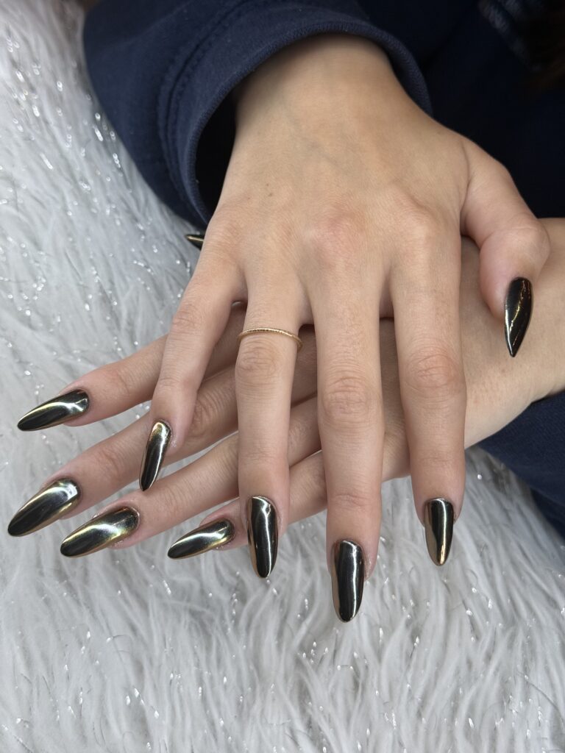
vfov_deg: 39.7
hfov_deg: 30.3
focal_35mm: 48
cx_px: 282
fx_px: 1045
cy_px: 376
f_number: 1.78
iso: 64
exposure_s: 1/301
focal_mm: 6.76
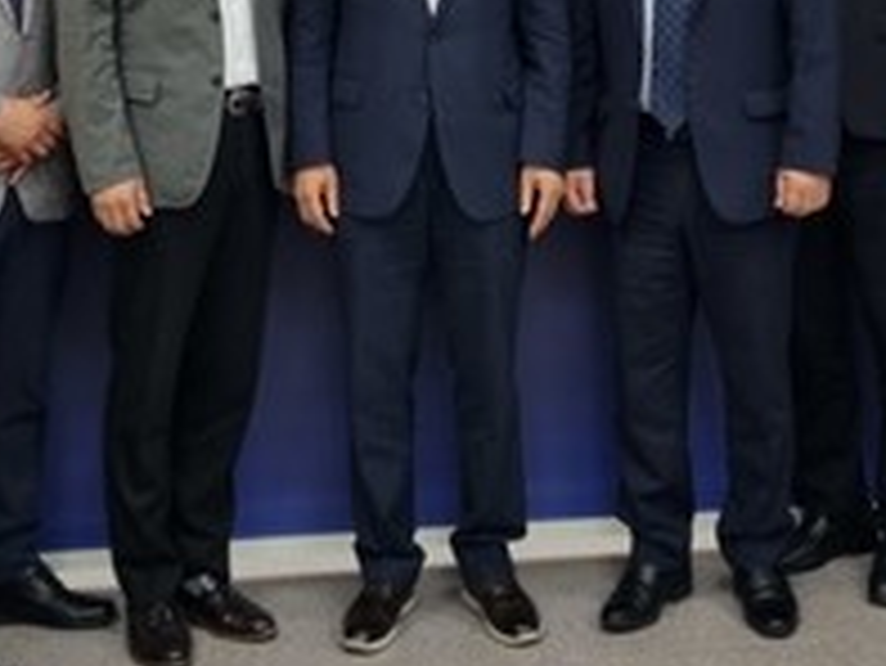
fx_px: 2023
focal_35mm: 79
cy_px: -238
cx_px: 405
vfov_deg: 17.4
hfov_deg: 24.7
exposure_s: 1/120
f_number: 1.8
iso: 125
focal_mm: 5.4
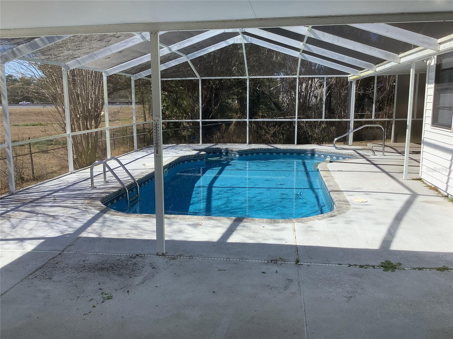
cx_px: 226
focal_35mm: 31
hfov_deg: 58.4
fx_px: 406
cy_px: 170
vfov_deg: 45.4
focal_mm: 3.3
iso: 25
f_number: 2.4
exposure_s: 1/815
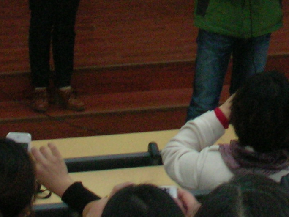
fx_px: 1929
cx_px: 281
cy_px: -179
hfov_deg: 8.5
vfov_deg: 6.3
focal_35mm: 231
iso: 200
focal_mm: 10.1
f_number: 4
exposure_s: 1/32.1
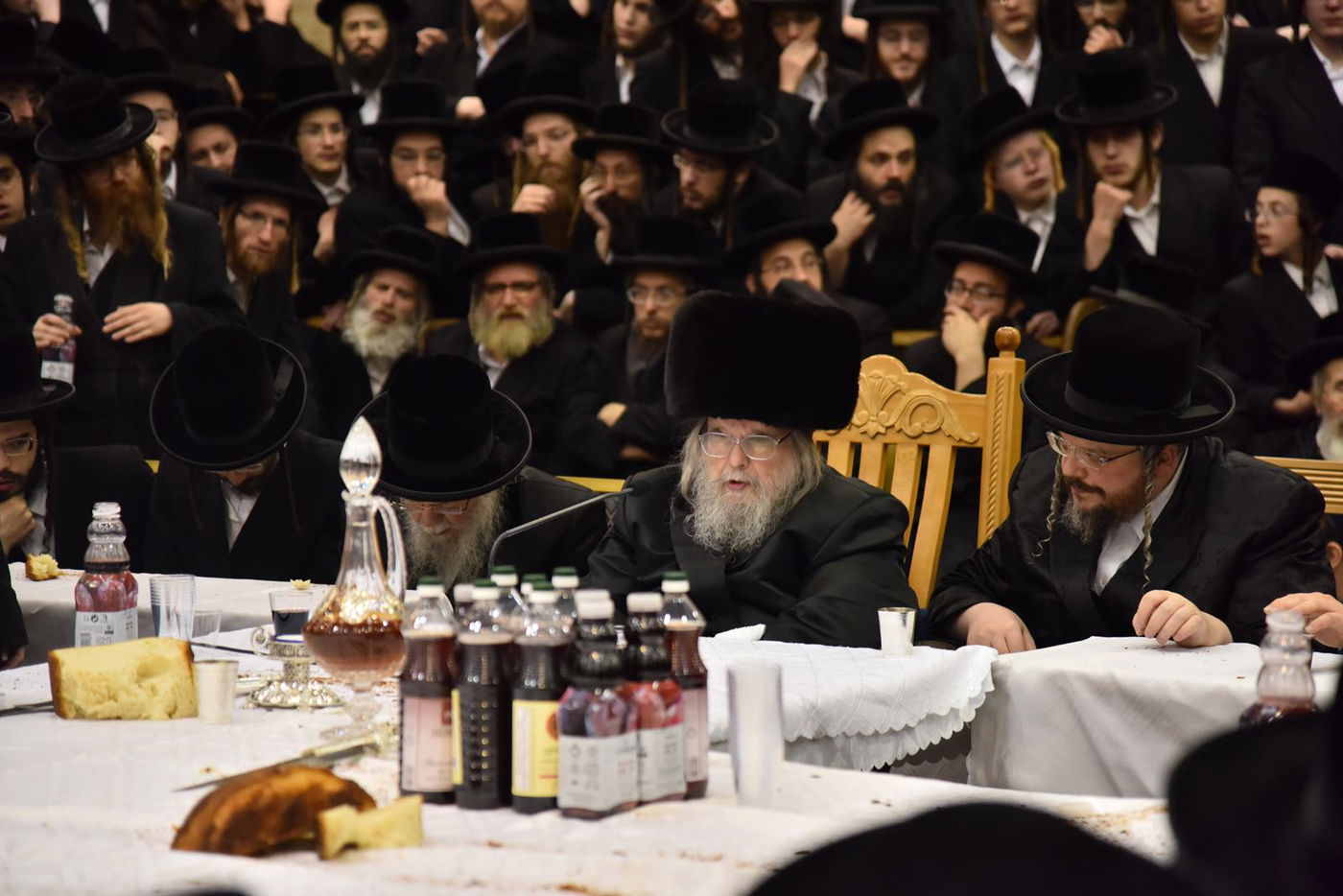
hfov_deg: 17.1
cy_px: 448
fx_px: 4477
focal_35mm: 120
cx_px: 672
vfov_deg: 11.4
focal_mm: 120
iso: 1000
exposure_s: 1/100
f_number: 4
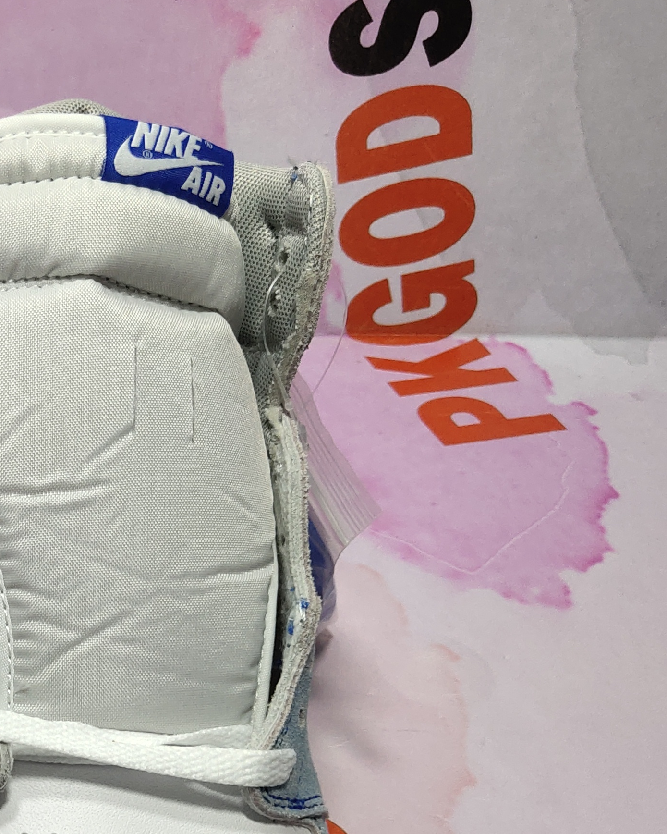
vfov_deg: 27.4
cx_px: -204
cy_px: 666
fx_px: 1678
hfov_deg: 20.5
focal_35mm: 68
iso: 72
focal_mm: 4.35
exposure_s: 1/100
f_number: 1.79
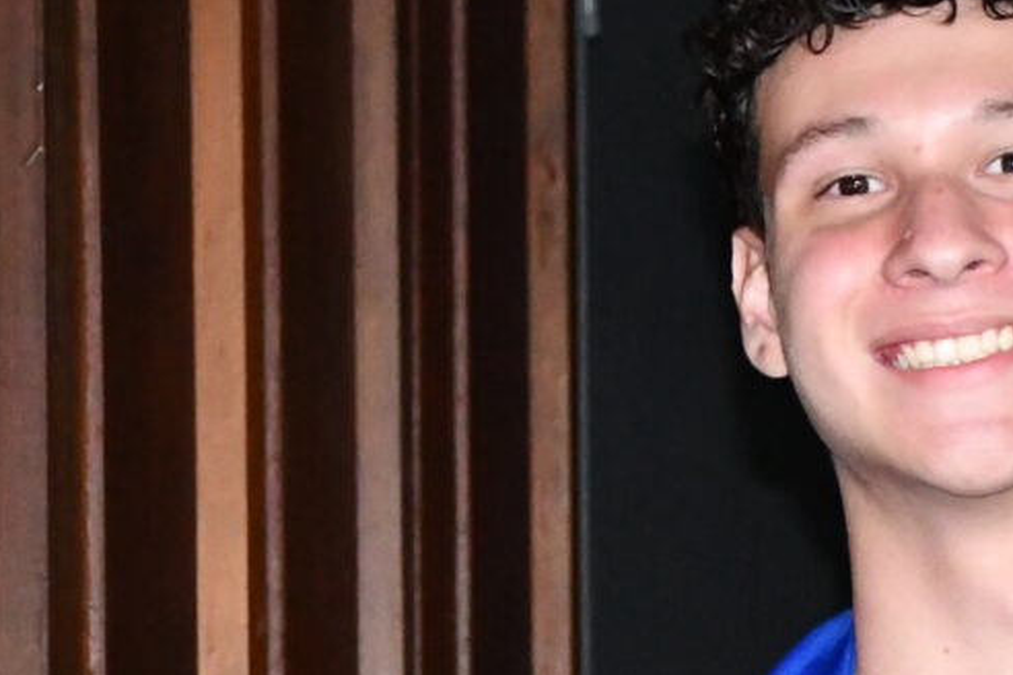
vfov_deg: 5.5
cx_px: 719
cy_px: 998
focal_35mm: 246
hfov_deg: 8.4
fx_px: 6922
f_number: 4.5
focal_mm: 42
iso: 6400
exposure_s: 1/60
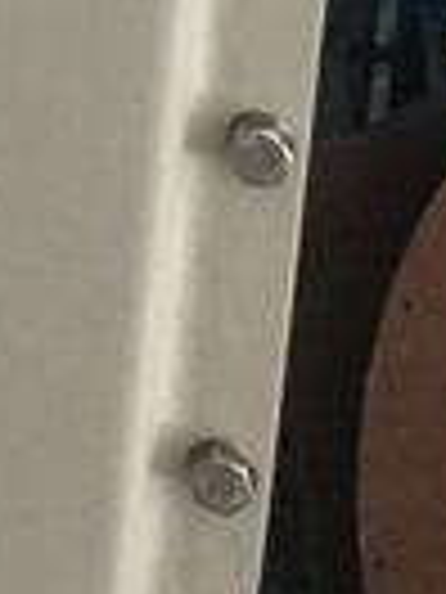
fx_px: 3762
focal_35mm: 219
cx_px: -752
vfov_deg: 8.0
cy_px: -1066
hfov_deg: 6.4
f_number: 2.2
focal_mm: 4.15
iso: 64
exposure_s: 1/33
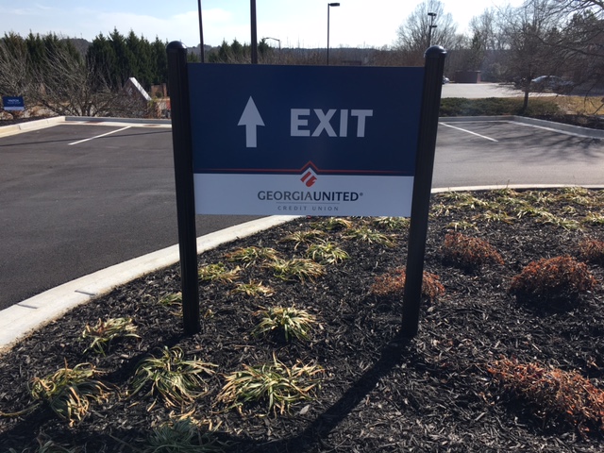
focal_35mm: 29
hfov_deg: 61.7
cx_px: 302
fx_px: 506
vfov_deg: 48.2
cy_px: 226
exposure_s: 1/1068
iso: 25
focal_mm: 4.15
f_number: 2.2
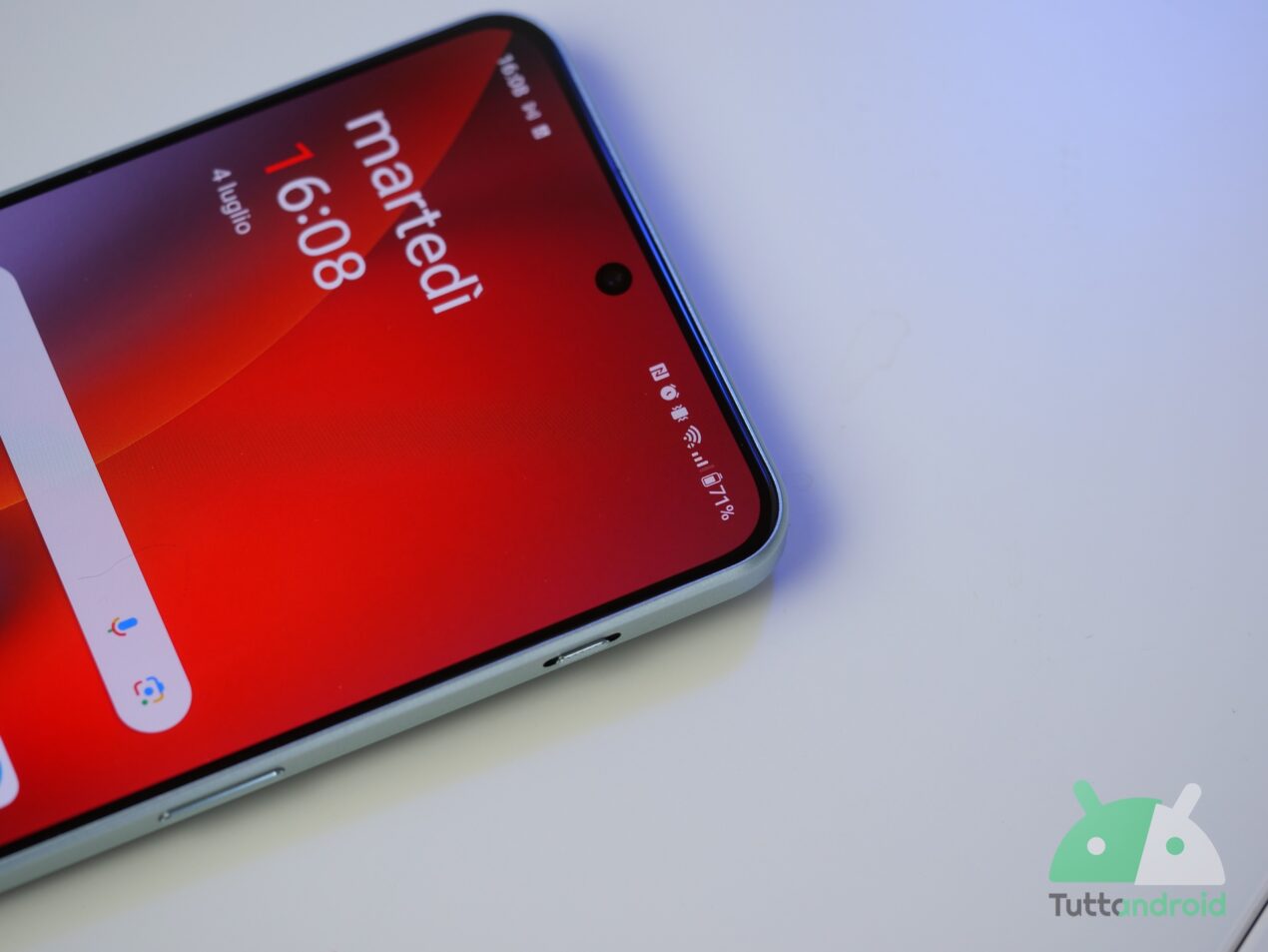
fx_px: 4396
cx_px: 634
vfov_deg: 12.4
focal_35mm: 120
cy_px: 476
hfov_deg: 16.4
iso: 200
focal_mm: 60
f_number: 2.8
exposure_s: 1/80
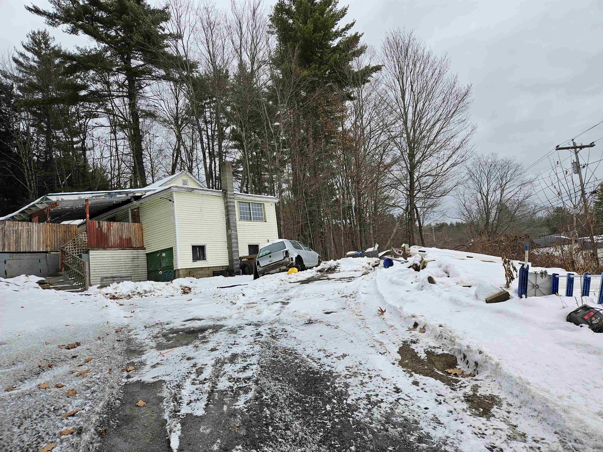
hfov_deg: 73.9
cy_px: 226
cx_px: 302
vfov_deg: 58.9
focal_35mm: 23
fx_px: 401
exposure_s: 1/519
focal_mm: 5.4
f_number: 1.8
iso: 25
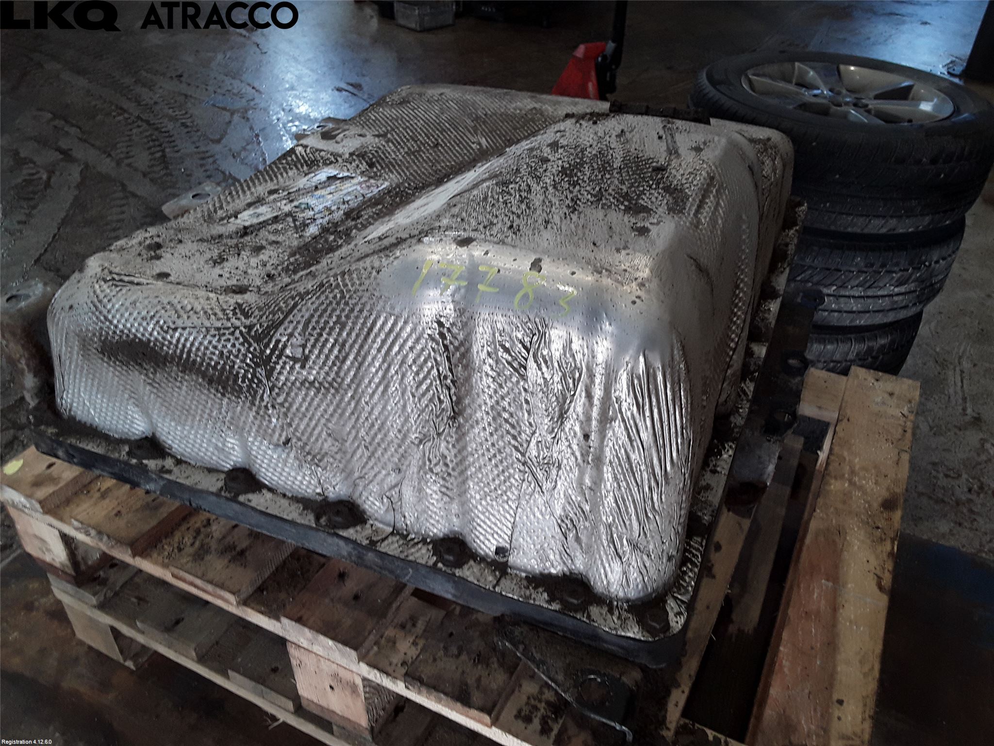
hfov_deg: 63.4
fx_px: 804
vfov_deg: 49.7
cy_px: 373
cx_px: 497
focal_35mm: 28
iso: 40
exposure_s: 1/50
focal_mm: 2.91
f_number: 1.9
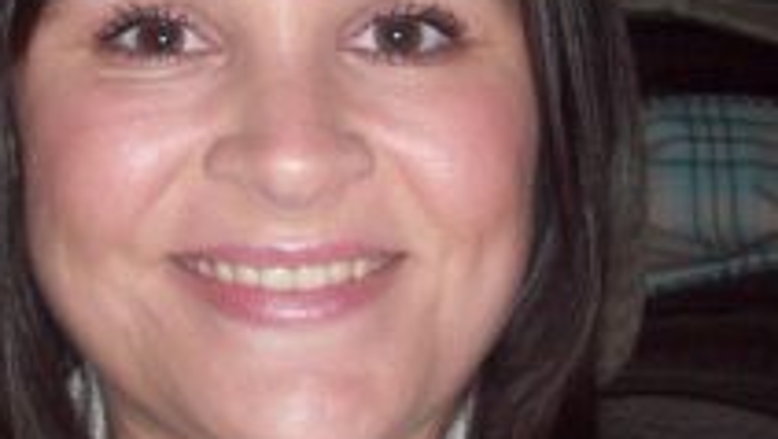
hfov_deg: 24.7
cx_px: 308
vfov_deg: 14.1
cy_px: 247
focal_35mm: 86
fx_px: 1775
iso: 160
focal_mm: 6.2
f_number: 2.8
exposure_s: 1/45
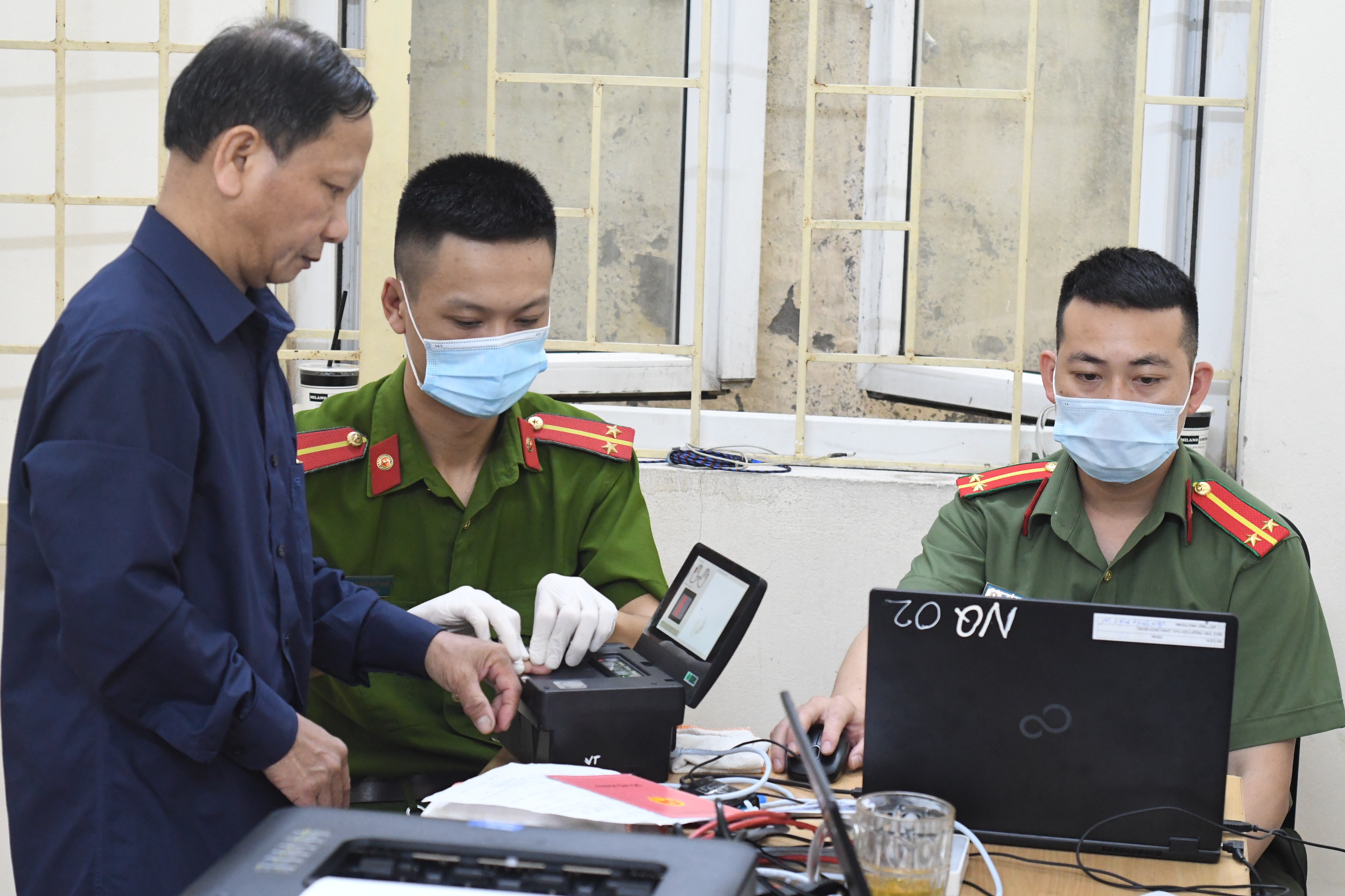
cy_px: 452
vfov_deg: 18.0
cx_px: 675
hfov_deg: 26.6
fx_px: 2840
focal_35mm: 76
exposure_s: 1/200
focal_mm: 50
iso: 3200
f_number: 4
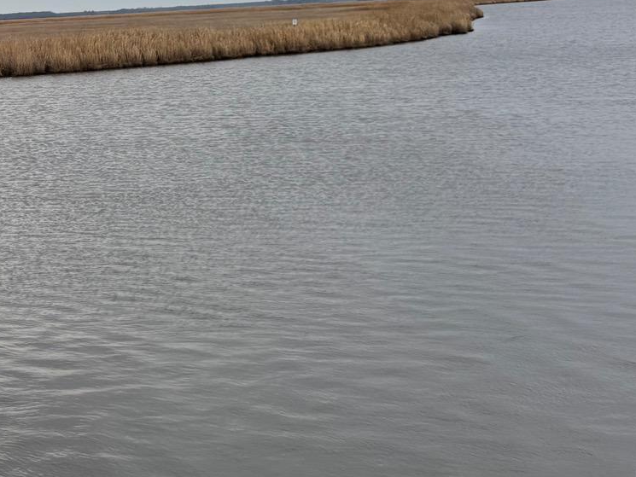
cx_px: -118
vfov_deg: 22.1
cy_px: 137
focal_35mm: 66
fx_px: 1213
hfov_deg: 26.3
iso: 64
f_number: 1.78
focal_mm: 6.76
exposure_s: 1/257
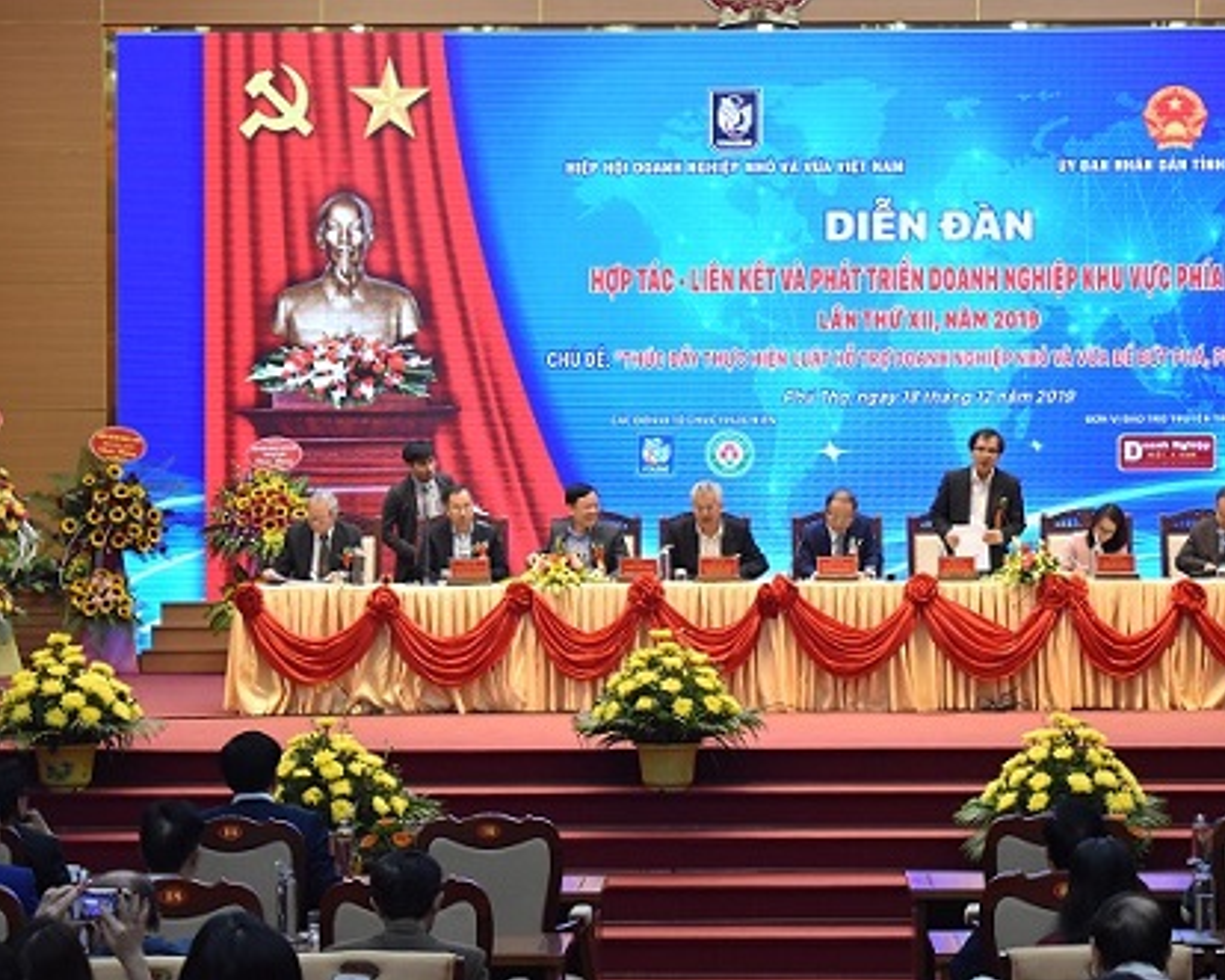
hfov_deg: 20.5
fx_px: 3392
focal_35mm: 94
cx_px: 728
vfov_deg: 16.4
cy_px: 490
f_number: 5.6
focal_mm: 55
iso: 1600
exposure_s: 1/125
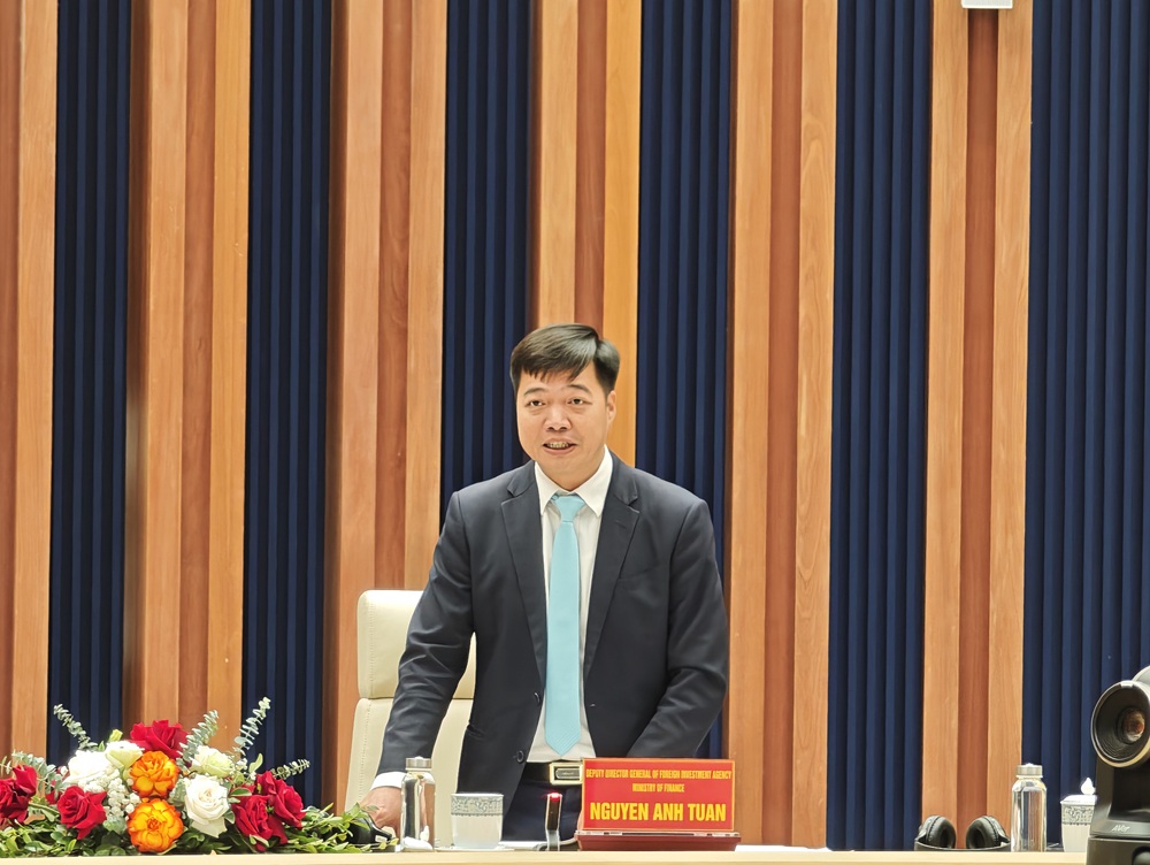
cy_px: 432
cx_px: 575
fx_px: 11739
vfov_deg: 4.2
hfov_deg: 5.6
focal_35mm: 353
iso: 1000
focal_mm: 25.1
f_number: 2.6
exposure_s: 1/50
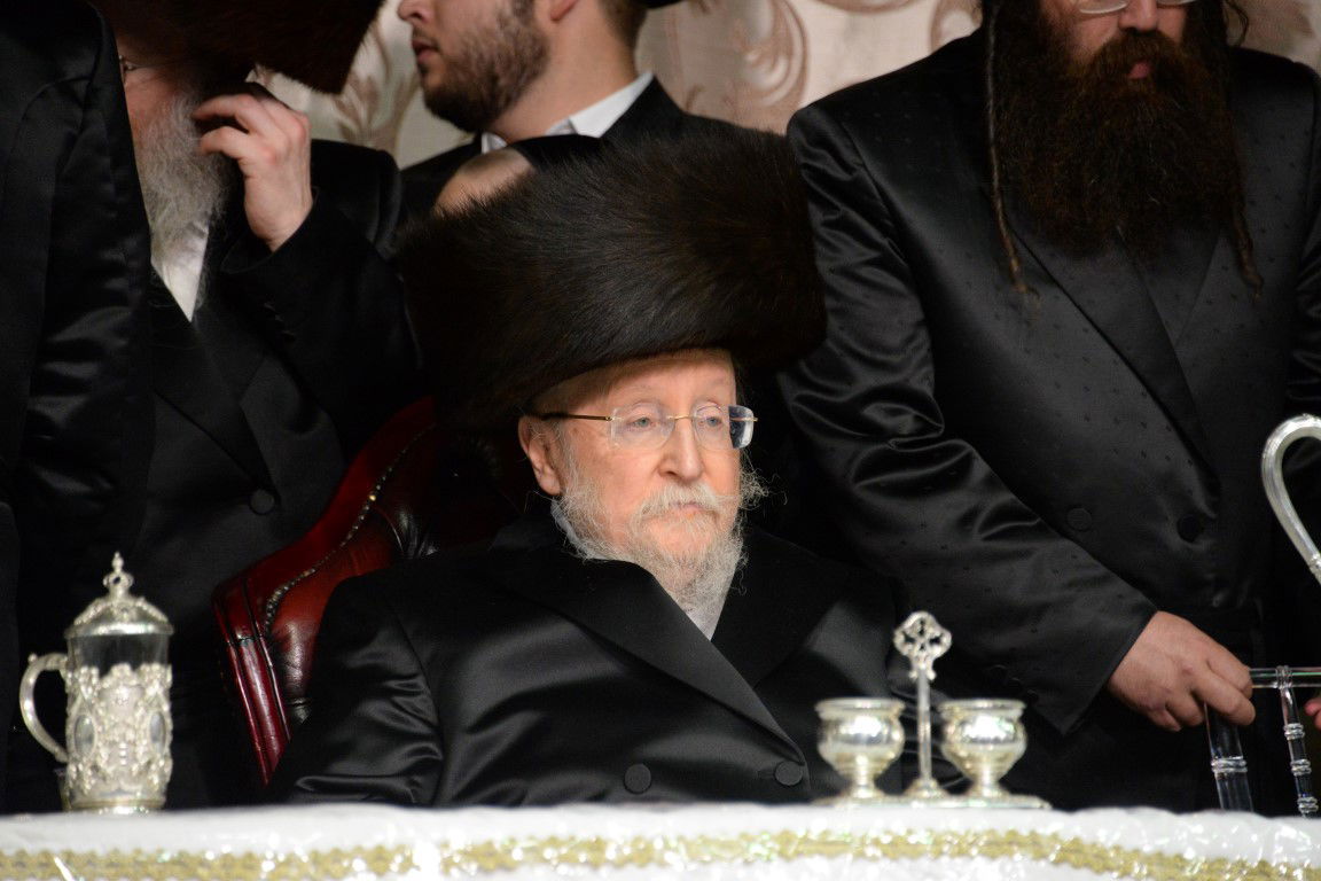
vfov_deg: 4.6
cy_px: 440
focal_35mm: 300
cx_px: 660
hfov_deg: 6.9
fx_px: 11007
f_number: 6.3
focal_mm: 300
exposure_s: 1/160
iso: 5000
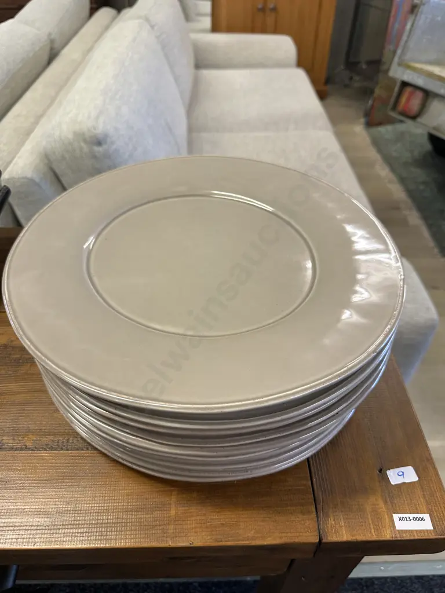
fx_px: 411
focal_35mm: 24
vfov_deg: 71.6
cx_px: 222
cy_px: 296
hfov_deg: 56.8
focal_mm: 6.86
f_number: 1.78
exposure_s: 1/100
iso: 200
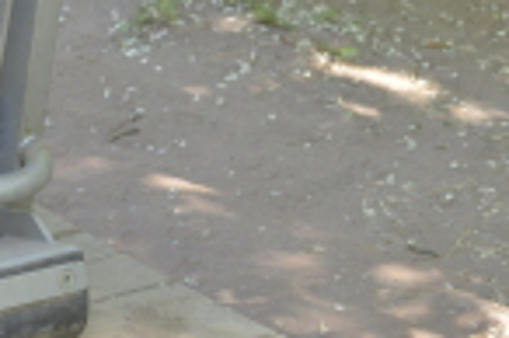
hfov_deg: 11.3
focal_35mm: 171
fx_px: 2415
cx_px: -359
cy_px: -218
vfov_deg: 7.8
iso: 2000
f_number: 7.1
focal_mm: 50
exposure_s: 1/200
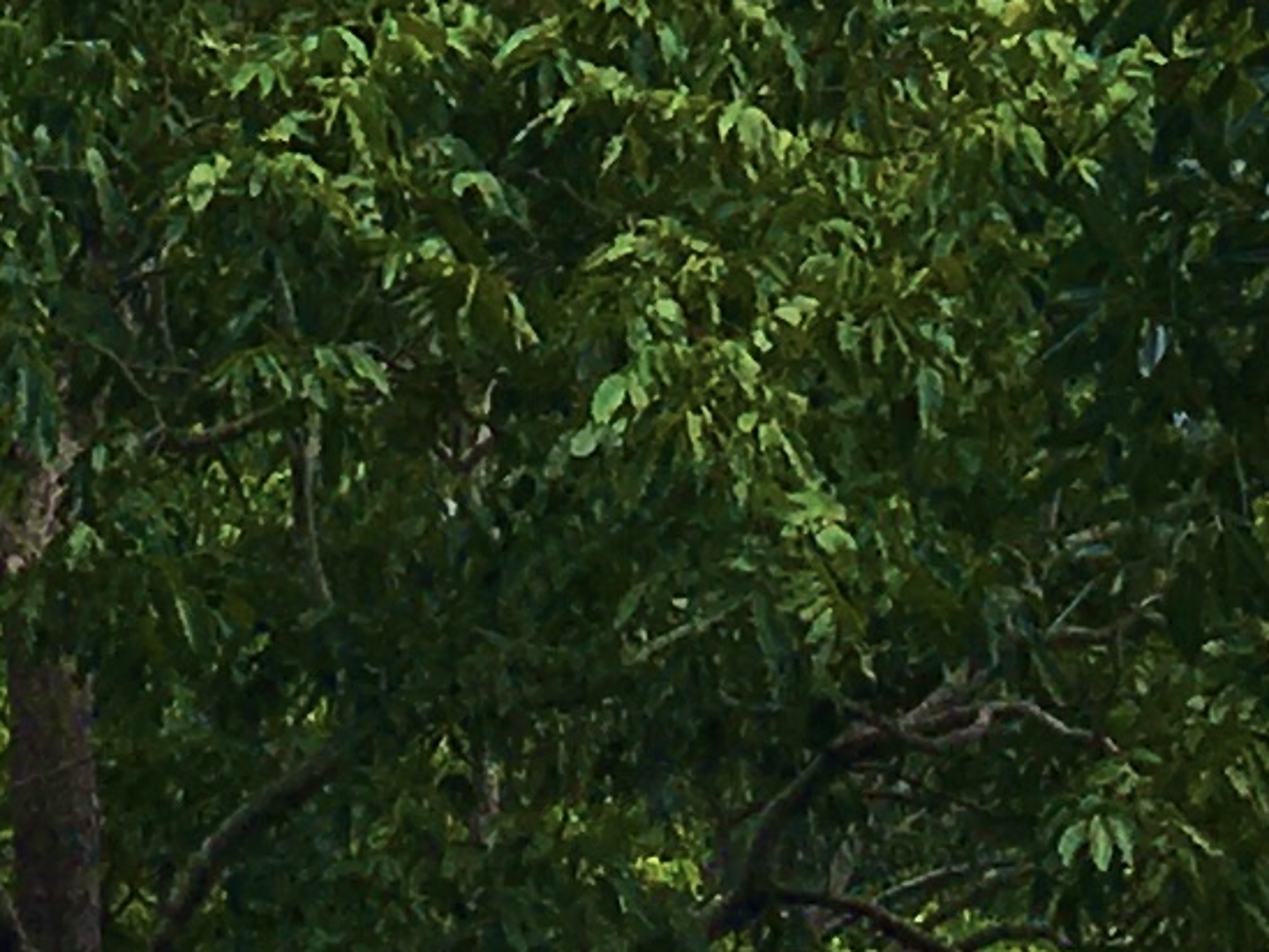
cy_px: -2073
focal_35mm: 213
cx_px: 358
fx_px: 7810
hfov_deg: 9.3
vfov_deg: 6.3
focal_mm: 4.15
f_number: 2.2
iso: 25
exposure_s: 1/1221
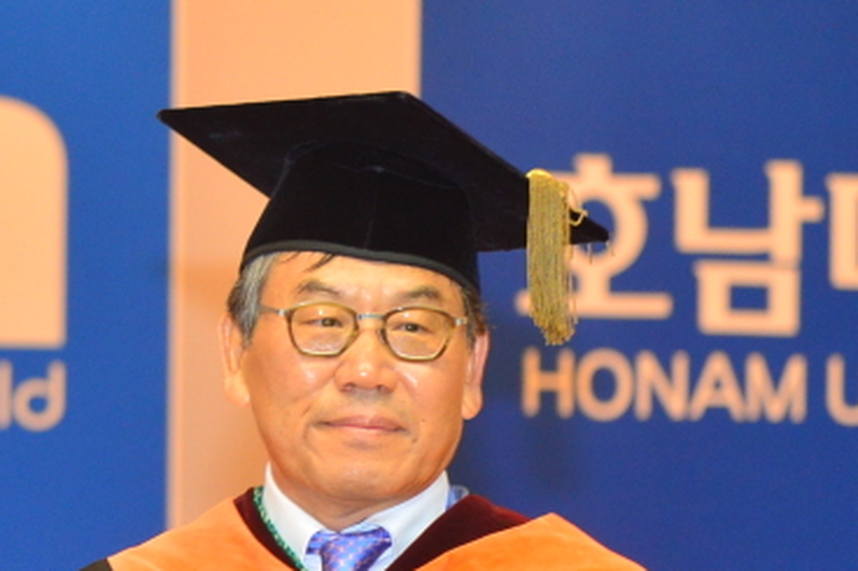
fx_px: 8695
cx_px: -385
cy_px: 713
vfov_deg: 3.8
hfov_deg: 5.6
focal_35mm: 365
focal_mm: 105
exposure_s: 1/60
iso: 1100
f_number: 4
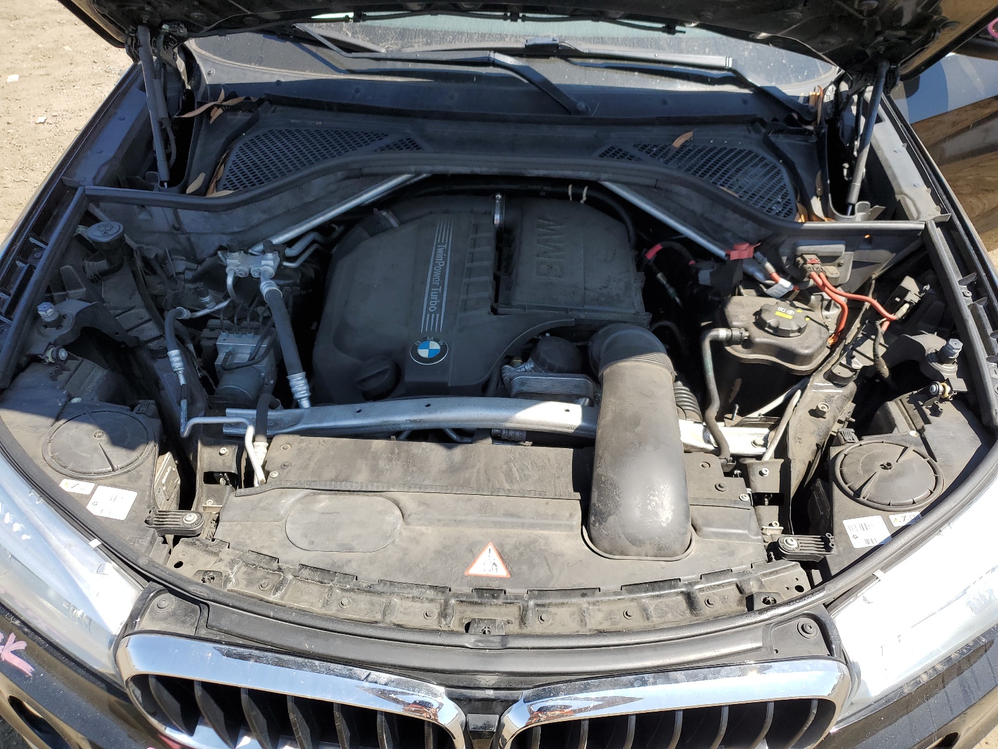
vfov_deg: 53.1
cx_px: 499
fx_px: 750
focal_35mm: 26
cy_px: 374
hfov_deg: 67.3
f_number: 1.5
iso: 50
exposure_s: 1/1250
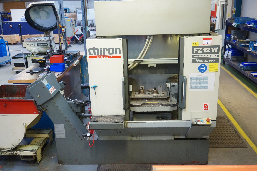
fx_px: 257
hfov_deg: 53.2
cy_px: 86
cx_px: 128
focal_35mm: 36
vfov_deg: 36.8
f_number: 4.5
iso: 2000
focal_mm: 24
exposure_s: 1/160
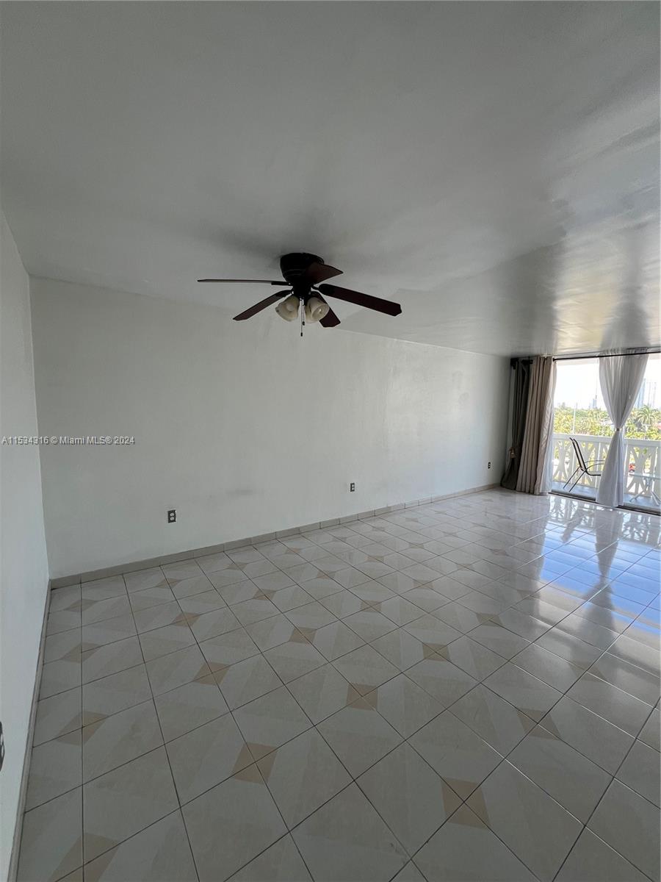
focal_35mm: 13
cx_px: 330
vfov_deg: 106.2
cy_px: 441
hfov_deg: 89.9
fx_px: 331
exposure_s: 1/99
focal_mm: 1.57
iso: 40
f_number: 1.8
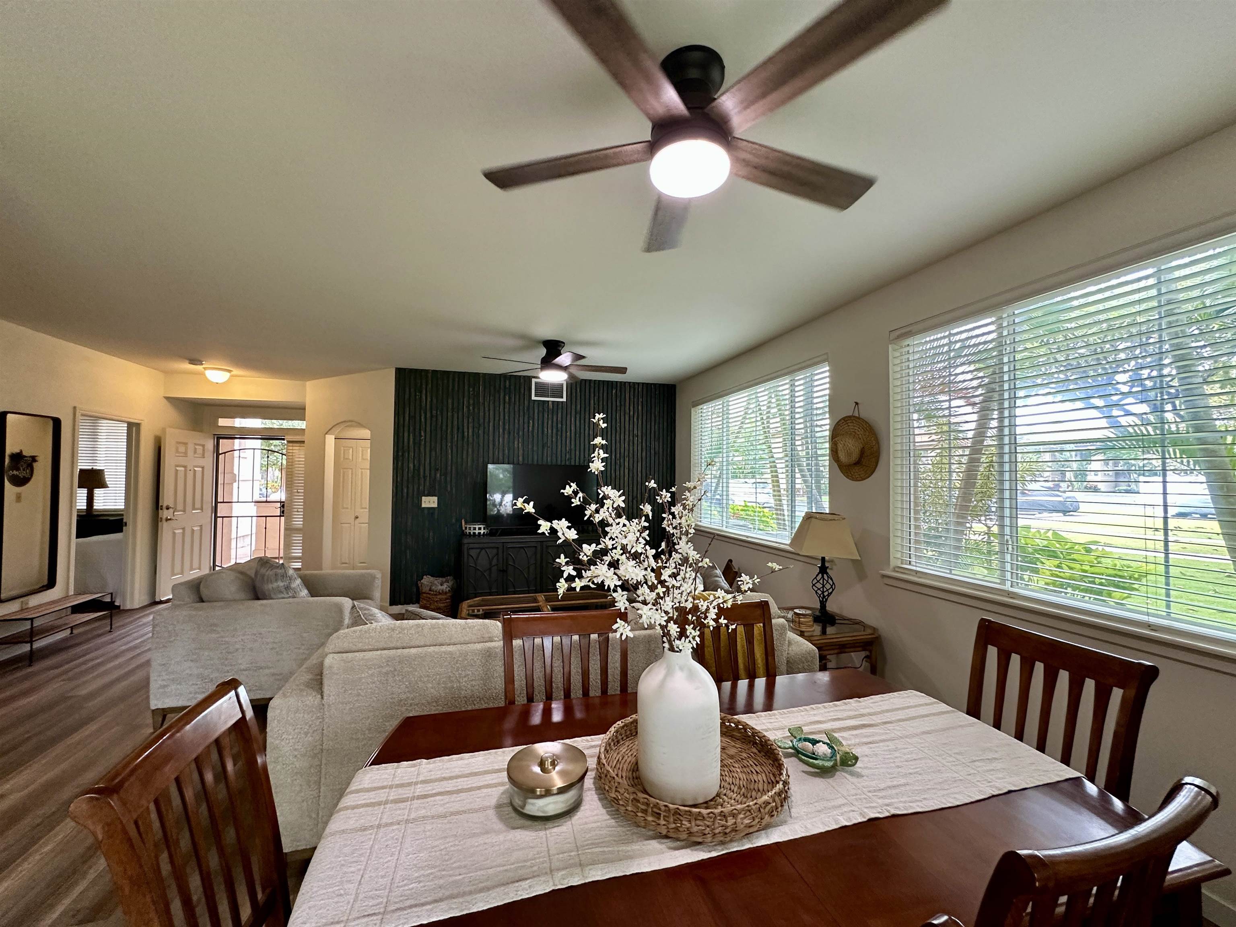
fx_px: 500
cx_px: 618
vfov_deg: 85.7
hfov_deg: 102.1
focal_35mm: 14
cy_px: 464
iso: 250
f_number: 2.2
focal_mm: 2.22
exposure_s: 1/120
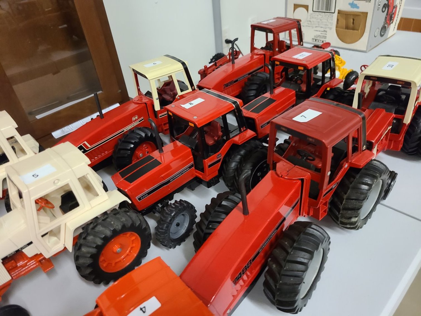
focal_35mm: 26
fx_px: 316
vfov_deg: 53.1
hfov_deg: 67.3
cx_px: 210
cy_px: 158
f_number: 1.8
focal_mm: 5.4
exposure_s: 1/39
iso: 640
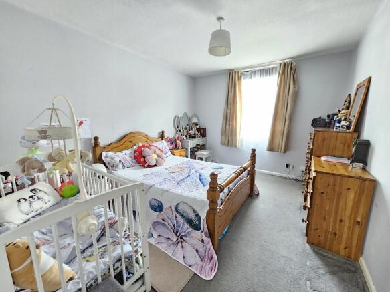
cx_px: 195
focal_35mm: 13
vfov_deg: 89.9
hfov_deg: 106.2
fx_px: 146
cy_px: 146
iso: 500
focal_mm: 2.2
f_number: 2.2
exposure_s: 1/33.3
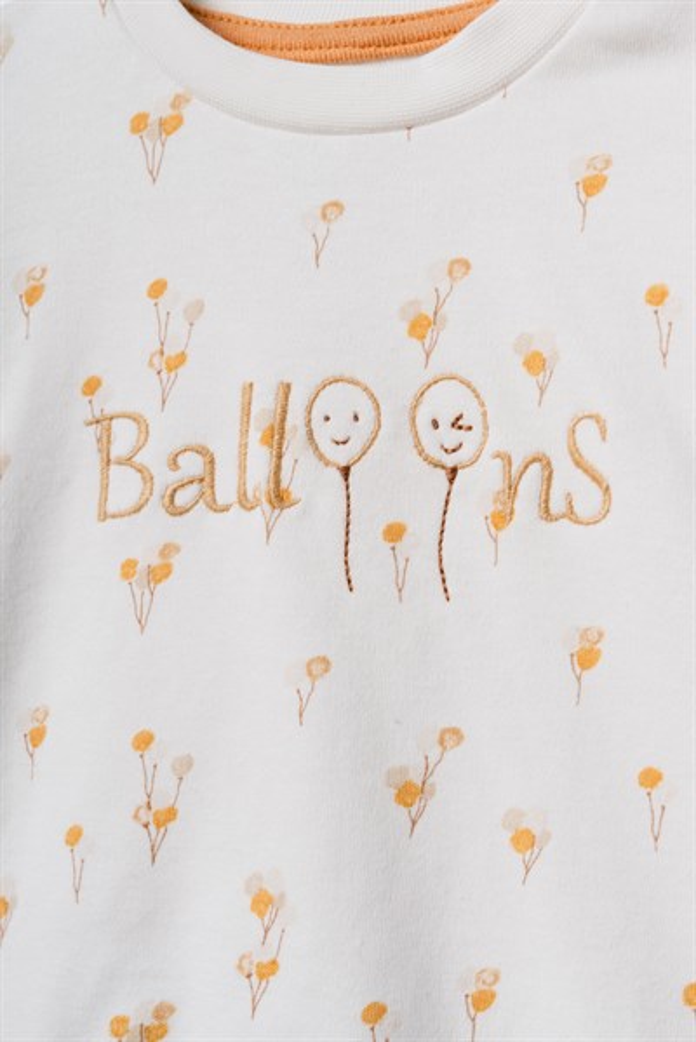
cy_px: 521
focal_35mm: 50
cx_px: 348
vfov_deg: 39.6
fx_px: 1448
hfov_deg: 27.0
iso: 250
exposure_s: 1/125
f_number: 9
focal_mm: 50
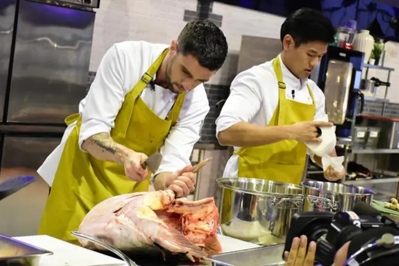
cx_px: 200
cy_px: 133
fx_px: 832
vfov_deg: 18.2
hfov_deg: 27.0
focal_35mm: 75
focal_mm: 50
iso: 5000
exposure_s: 1/250
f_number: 4.8
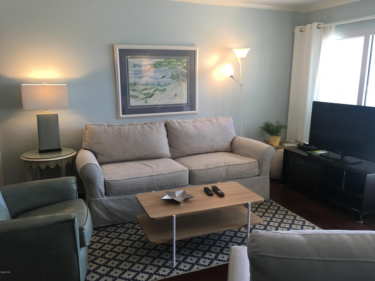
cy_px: 140
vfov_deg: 48.2
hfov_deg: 61.7
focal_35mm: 29
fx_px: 314
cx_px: 188
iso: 40
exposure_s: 1/33
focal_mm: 4.15
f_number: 2.2
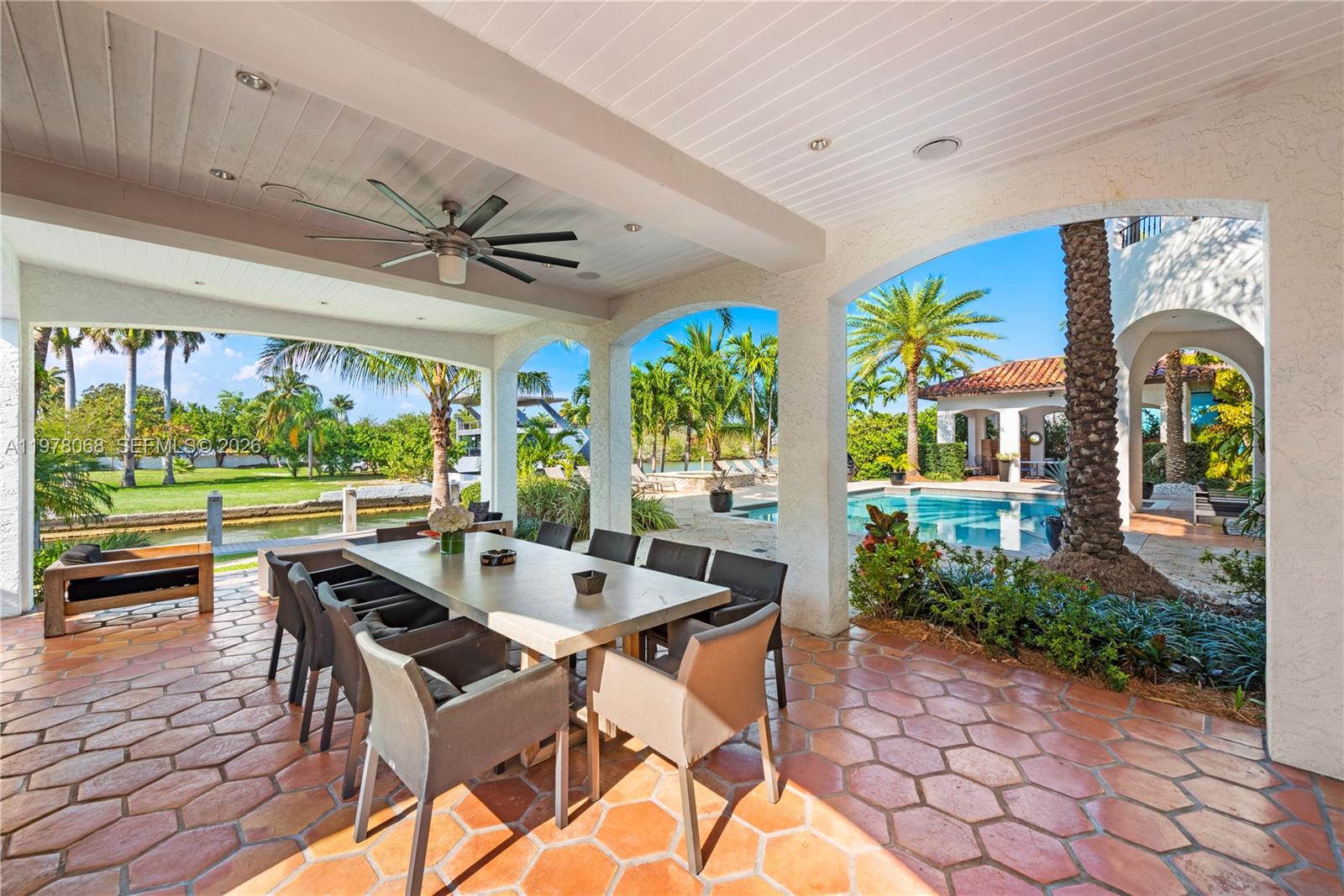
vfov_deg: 81.2
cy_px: 448
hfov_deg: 104.2
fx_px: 523
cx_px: 672
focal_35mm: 14
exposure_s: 1/125
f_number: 11
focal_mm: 14
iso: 100
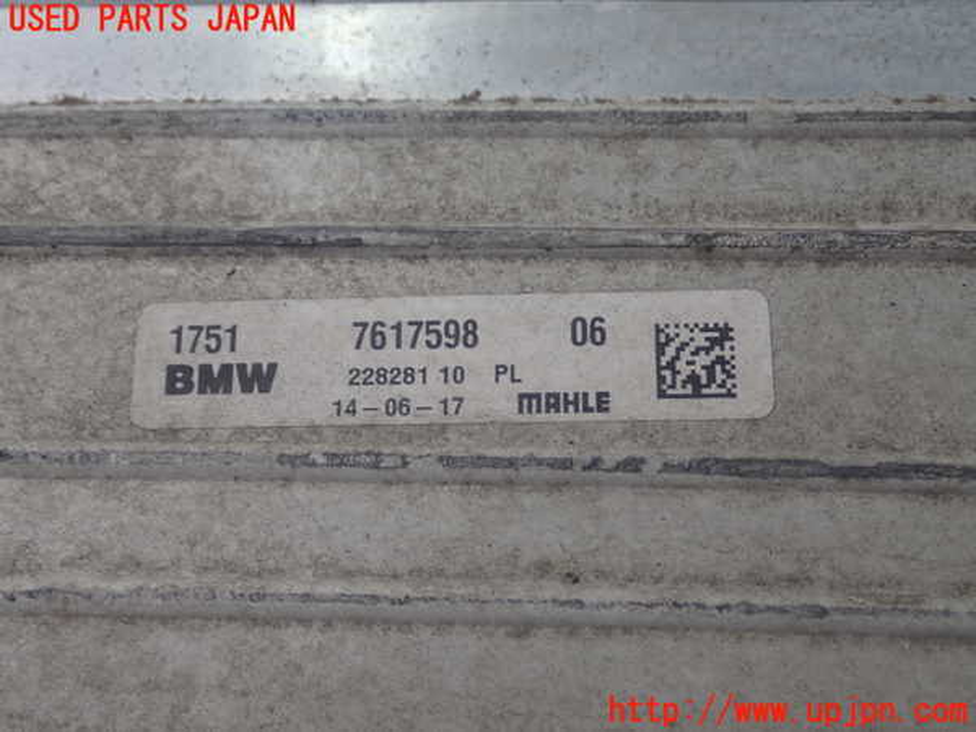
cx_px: 488
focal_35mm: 43
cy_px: 366
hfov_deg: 43.9
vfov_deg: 33.6
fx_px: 1212
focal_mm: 7.86
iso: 100
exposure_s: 1/100
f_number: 2.9
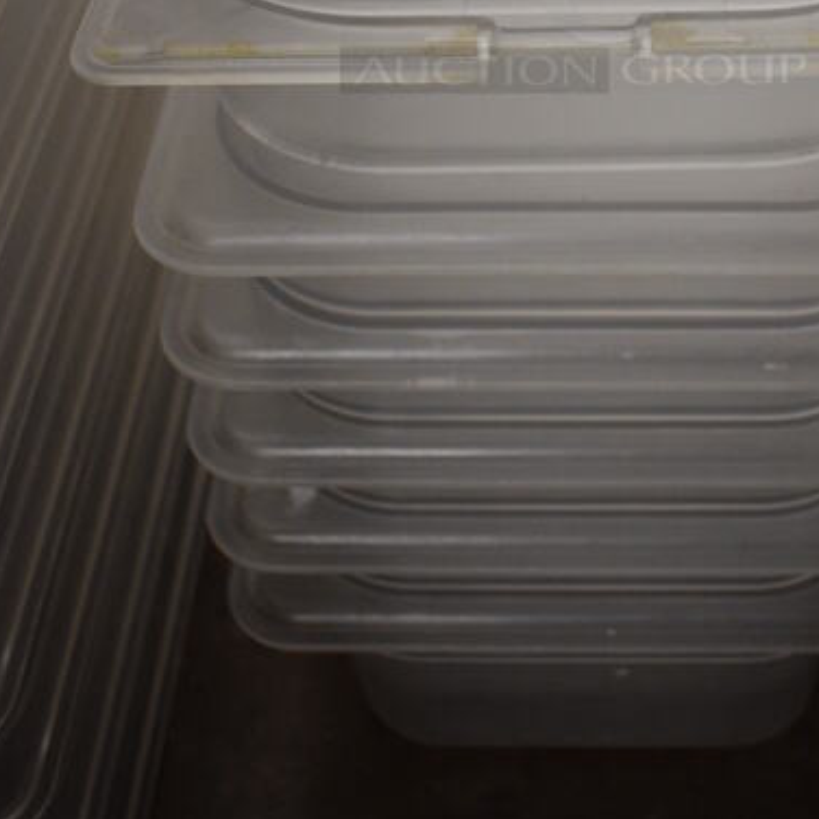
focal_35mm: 62
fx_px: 1660
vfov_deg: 26.1
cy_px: -21
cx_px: 584
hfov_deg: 27.4
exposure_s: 1/125
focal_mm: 20
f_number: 3.5
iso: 1250
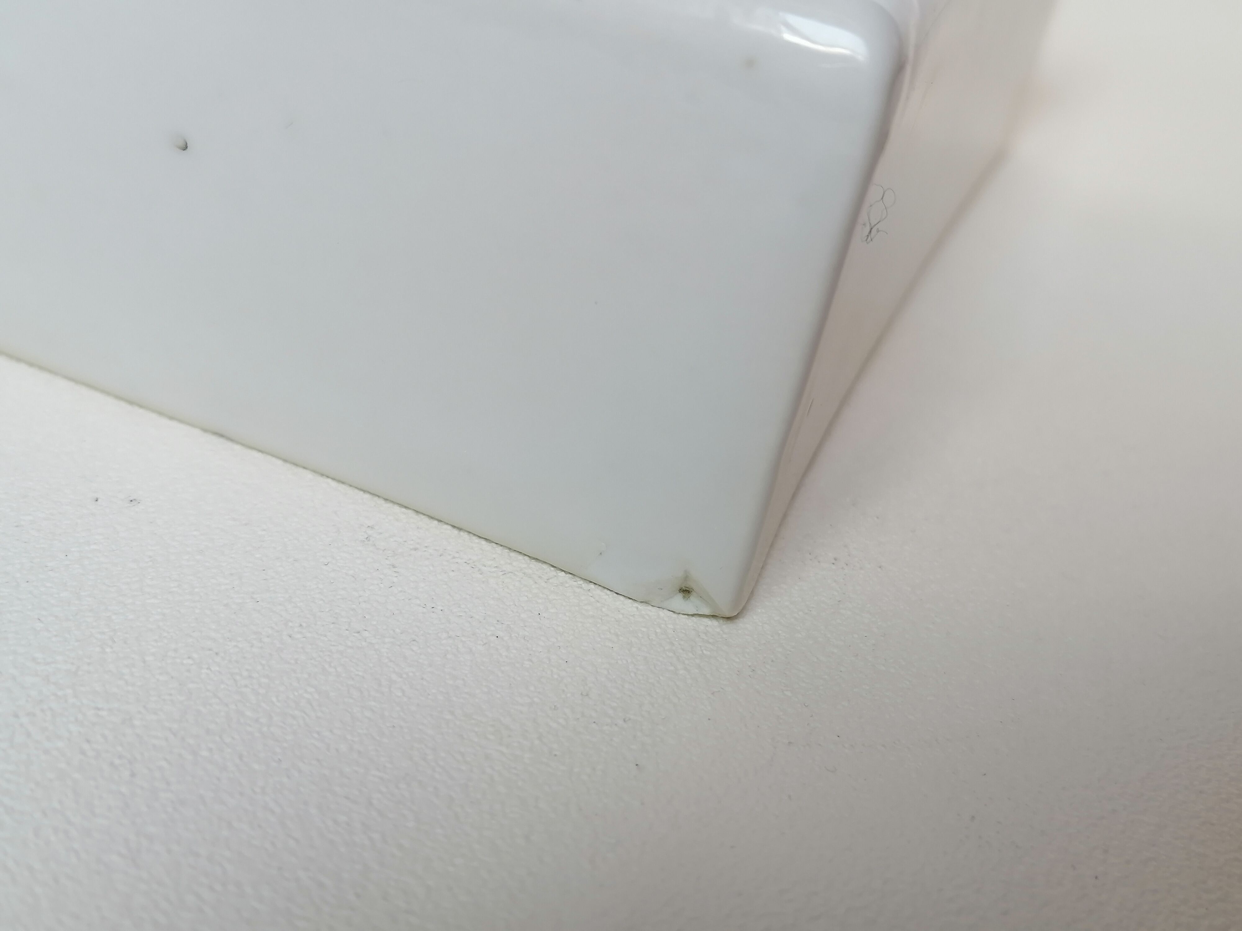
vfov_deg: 38.7
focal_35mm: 37
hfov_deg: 50.1
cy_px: 466
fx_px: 1328
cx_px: 621
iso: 50
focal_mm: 4.75
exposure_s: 1/50
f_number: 1.8
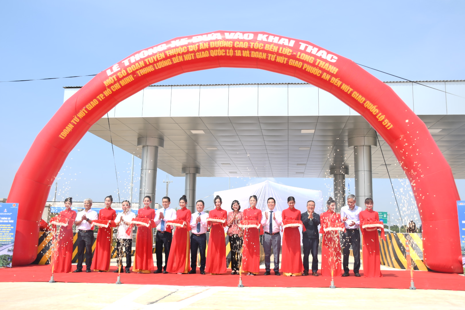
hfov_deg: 55.8
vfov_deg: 38.9
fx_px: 439
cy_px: 155
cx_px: 232
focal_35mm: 34
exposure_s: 1/250
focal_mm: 23
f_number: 5.6
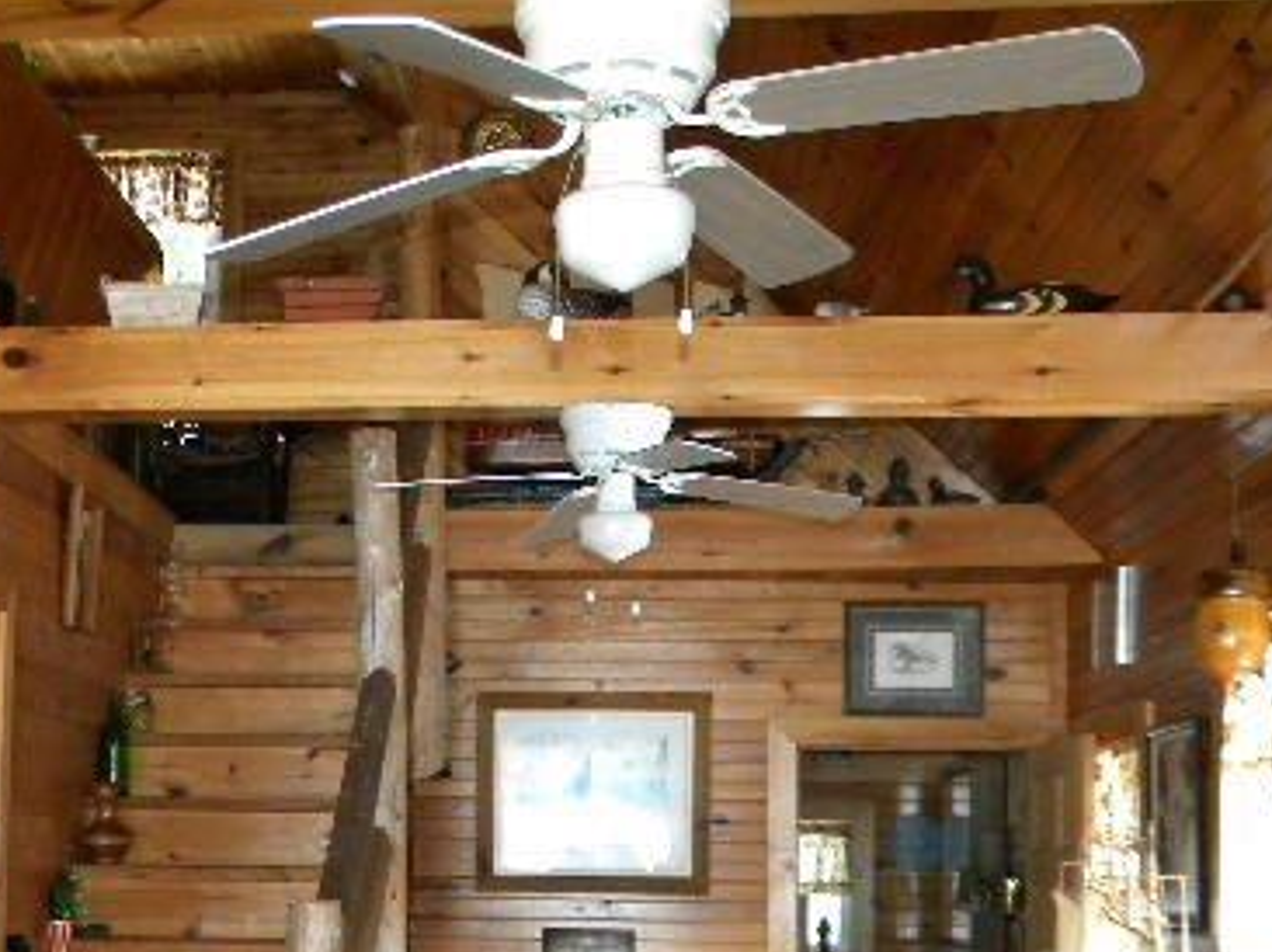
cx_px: 285
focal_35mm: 63
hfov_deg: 30.1
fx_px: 2313
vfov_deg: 22.8
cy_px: 816
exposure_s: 1/30
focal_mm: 6.4
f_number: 3.7
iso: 400
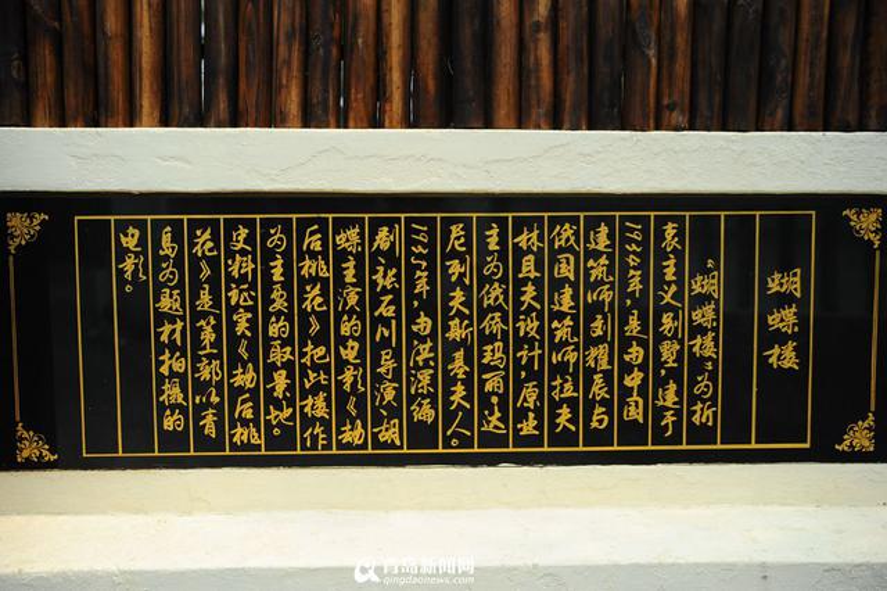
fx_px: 1034
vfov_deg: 31.9
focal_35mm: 42
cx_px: 444
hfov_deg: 46.4
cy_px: 296
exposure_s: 1/1000
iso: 200
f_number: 2.8
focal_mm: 42
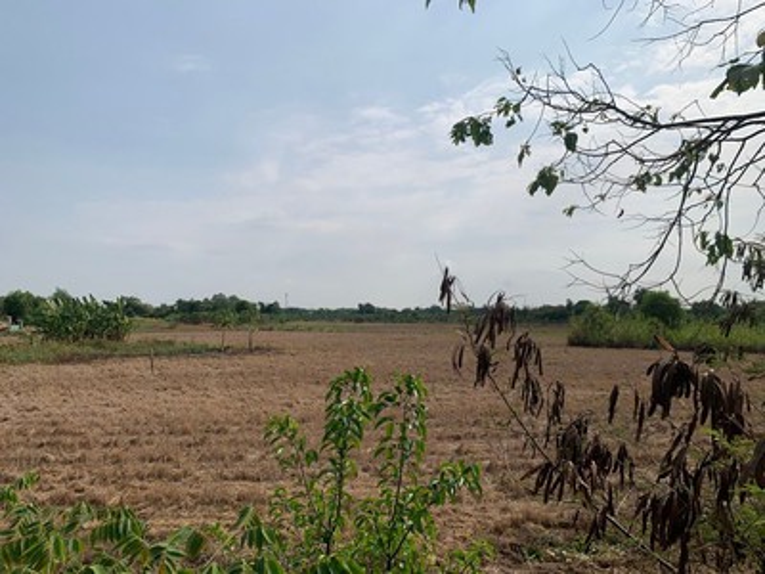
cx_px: 382
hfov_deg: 67.3
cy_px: 287
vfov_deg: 53.1
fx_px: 575
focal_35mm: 26
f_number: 1.8
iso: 25
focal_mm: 4.25
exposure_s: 1/7407
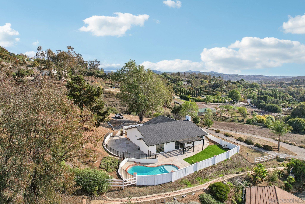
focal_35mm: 22
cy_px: 102
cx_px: 152
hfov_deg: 78.6
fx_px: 186
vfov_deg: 57.2
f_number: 2.8
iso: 100
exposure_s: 1/2000
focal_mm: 8.4
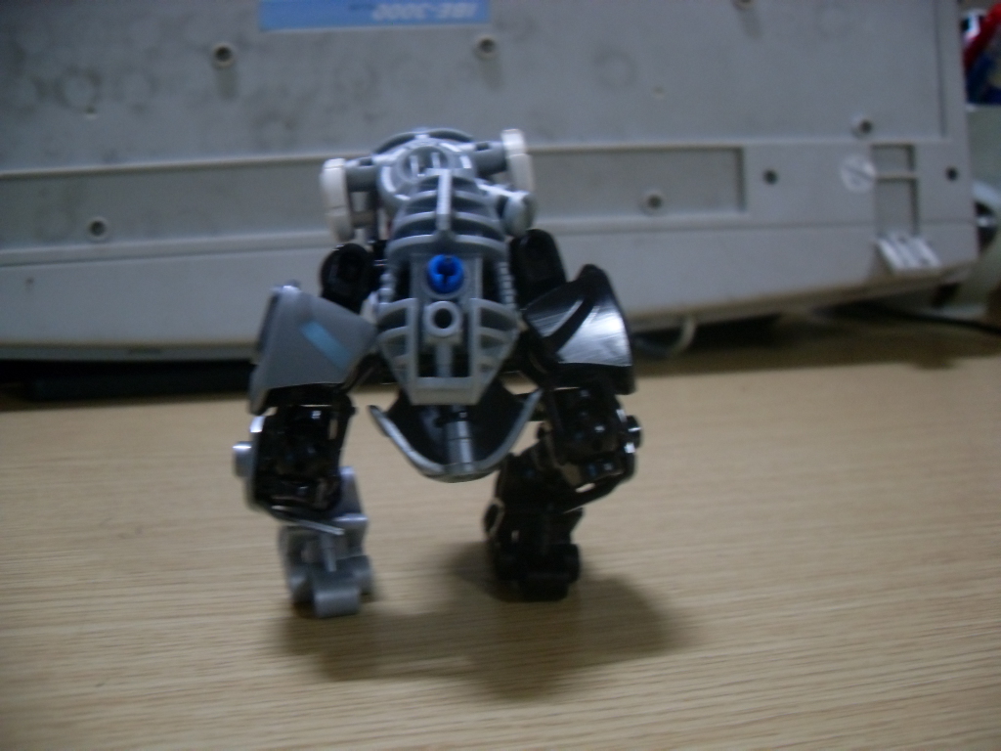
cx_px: 500
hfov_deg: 54.0
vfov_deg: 41.8
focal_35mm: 34
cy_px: 376
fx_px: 983
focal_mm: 6.3
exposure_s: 1/15
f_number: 2.8
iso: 200
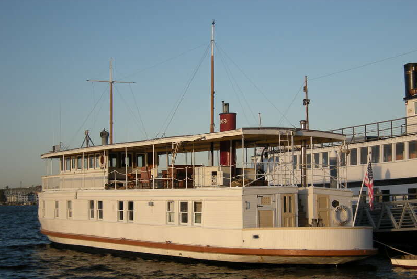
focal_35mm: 72
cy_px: 155
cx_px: 208
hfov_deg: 28.1
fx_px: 834
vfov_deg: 18.9
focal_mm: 11.5
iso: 64
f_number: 4.4
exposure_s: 1/297
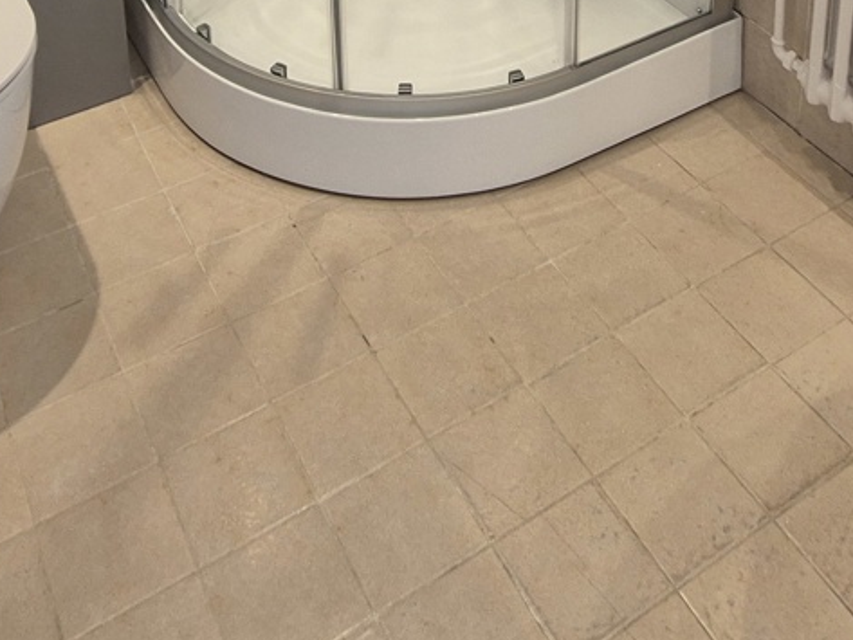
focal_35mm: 44
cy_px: -402
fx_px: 1085
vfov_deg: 23.5
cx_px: 463
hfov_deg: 42.9
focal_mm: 2.2
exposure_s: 1/50
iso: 100
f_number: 2.2
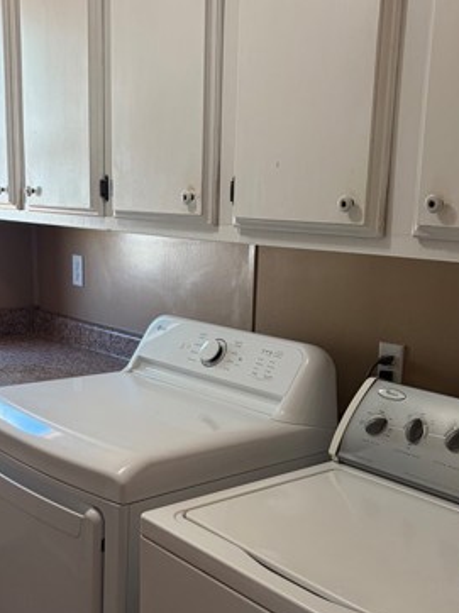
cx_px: 159
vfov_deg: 41.0
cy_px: 378
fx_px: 814
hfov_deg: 31.3
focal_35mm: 46
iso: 160
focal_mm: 5.96
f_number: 1.6
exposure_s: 1/120
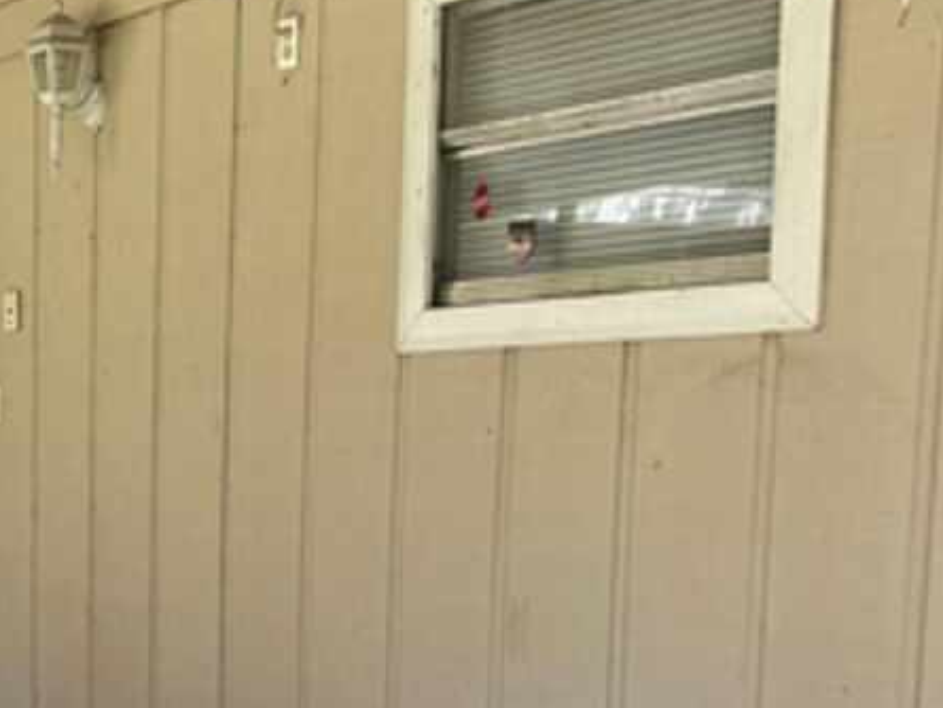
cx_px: -72
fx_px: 1880
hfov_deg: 26.2
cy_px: 680
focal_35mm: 69
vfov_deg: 20.7
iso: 64
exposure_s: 1/121
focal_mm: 6.86
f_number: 1.78
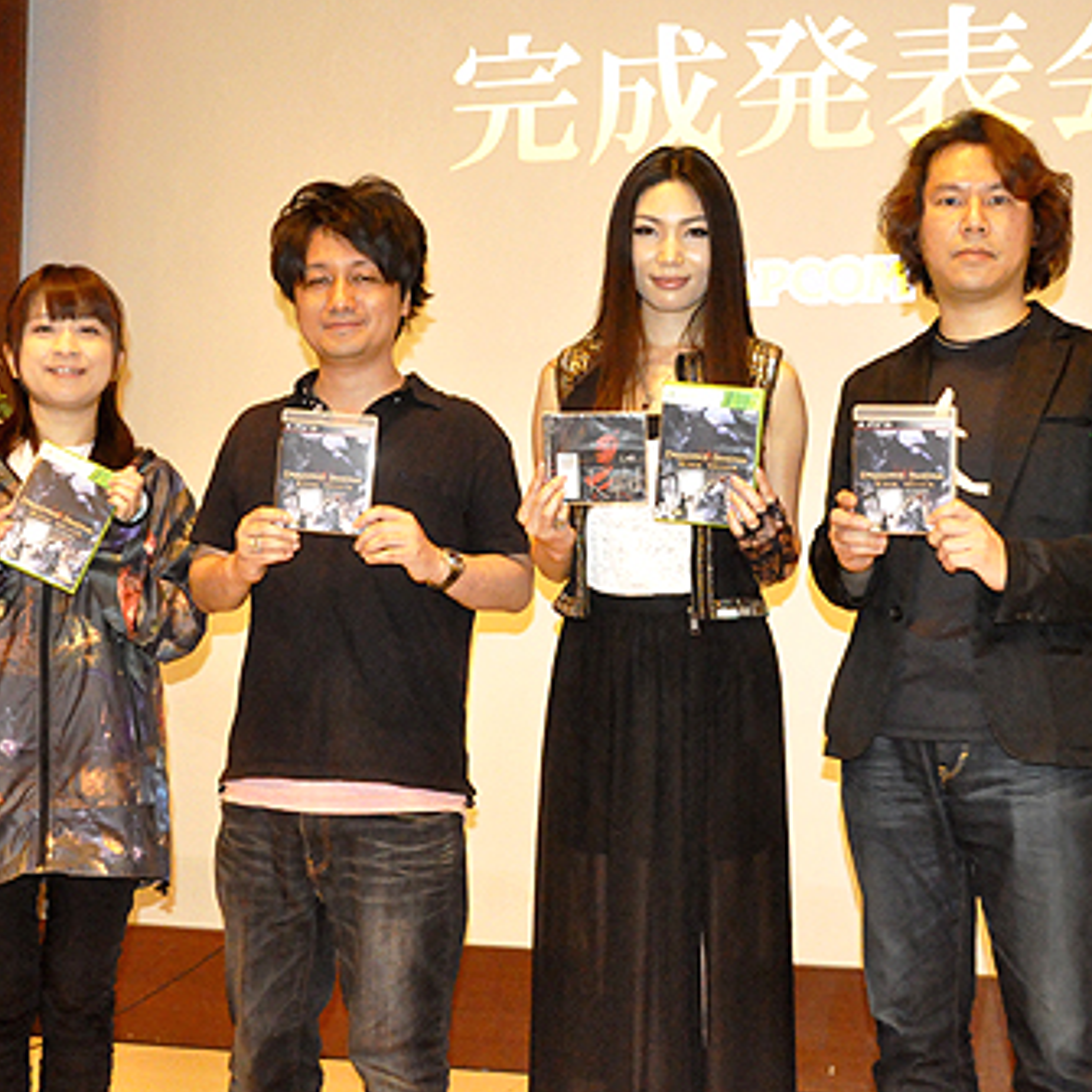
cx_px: 610
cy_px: 541
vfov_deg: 34.9
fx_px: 1736
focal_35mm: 49
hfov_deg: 34.9
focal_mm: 25
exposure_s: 1/80
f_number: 7.1
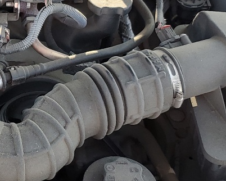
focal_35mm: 101
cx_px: -22
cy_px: 77
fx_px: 676
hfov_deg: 18.3
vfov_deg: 15.2
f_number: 1.5
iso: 50
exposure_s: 1/189
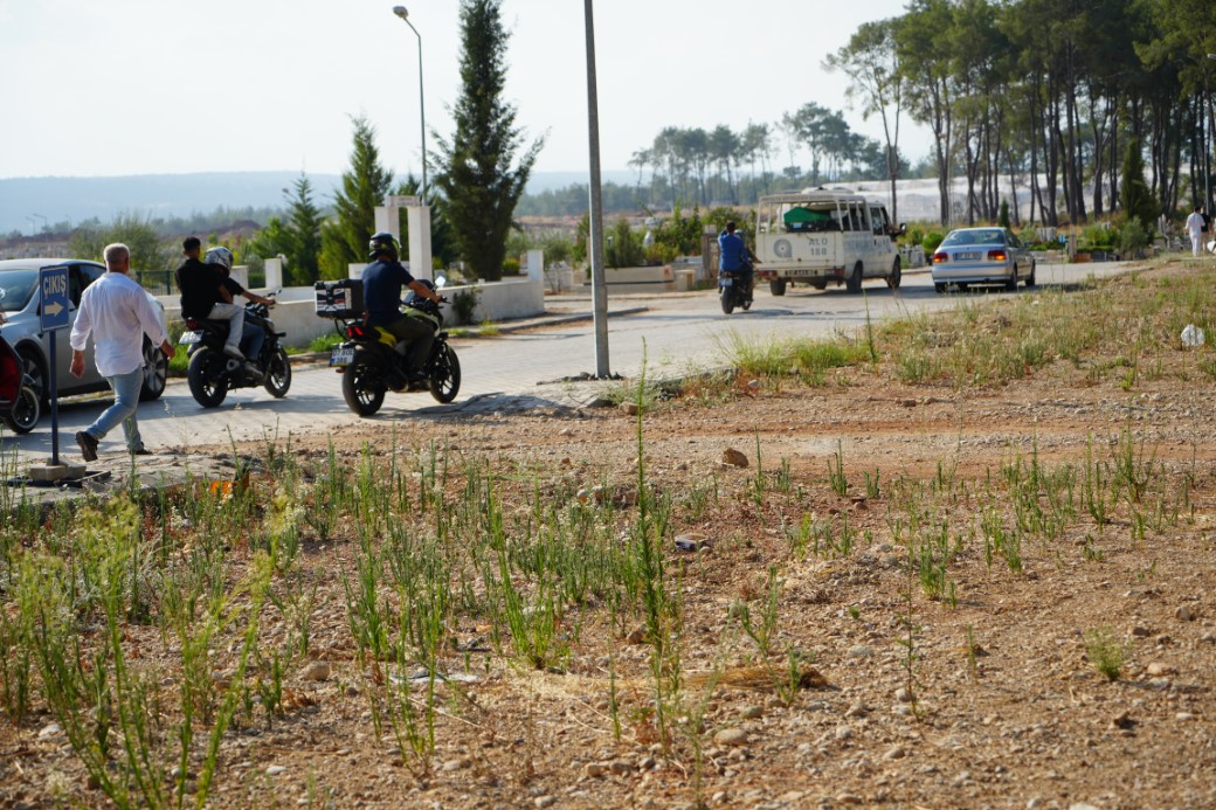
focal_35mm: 70
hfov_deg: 28.8
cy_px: 405
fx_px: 2364
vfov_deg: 19.5
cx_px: 608
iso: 100
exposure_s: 1/640
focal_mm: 70
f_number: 5
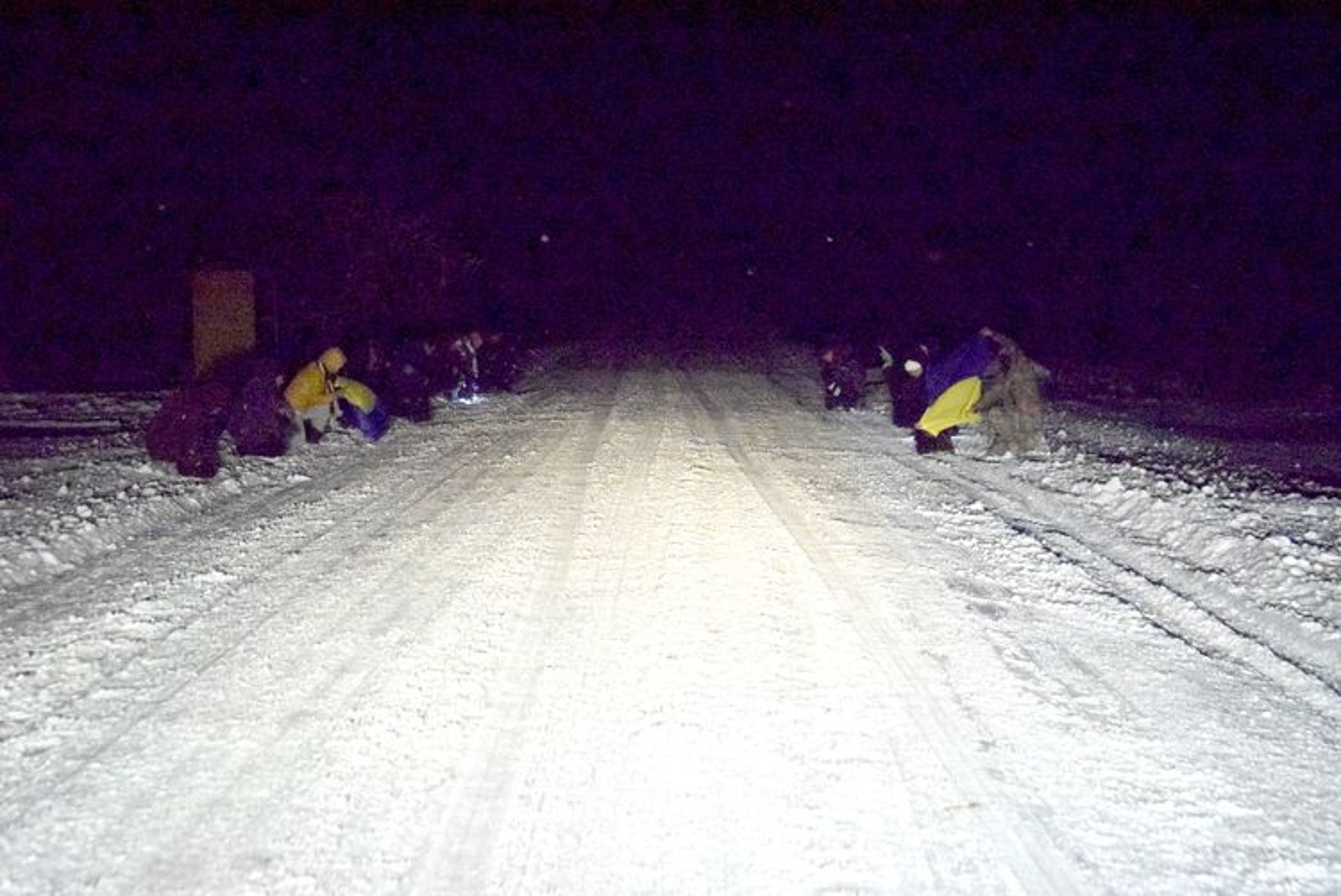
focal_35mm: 82
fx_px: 3075
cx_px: 670
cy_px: 448
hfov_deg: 24.6
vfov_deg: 16.6
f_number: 5.6
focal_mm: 55
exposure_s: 1/125
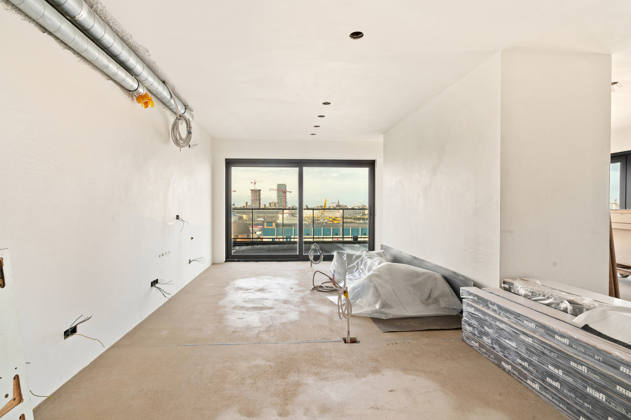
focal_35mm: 17
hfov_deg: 93.2
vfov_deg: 70.4
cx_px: 302
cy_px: 215
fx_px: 298
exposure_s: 1/13
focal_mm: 16
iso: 800
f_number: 11
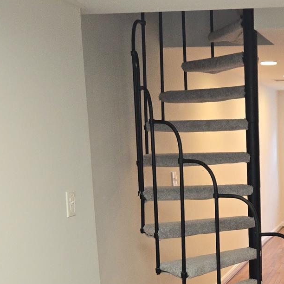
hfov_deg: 24.5
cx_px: 262
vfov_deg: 24.9
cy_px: 231
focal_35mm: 68
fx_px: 631
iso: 125
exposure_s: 1/60
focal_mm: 5.4
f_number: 1.8
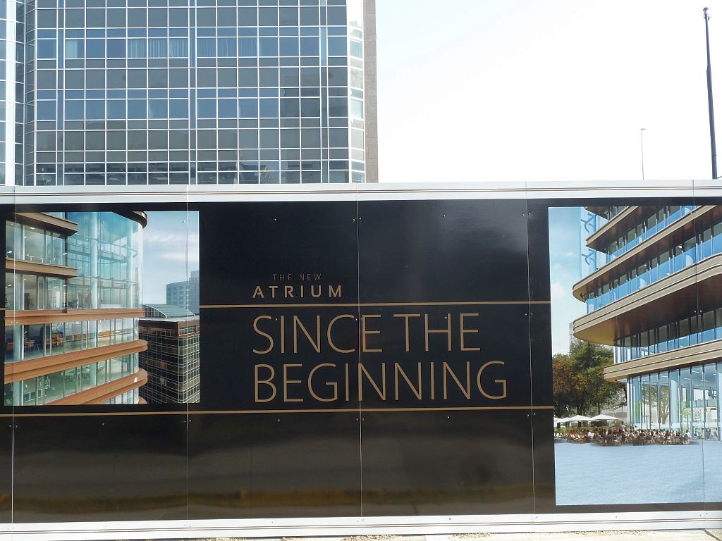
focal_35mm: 42
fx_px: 876
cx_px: 361
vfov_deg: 34.3
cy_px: 270
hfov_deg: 44.8
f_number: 4
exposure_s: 1/125
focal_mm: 6.9
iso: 80
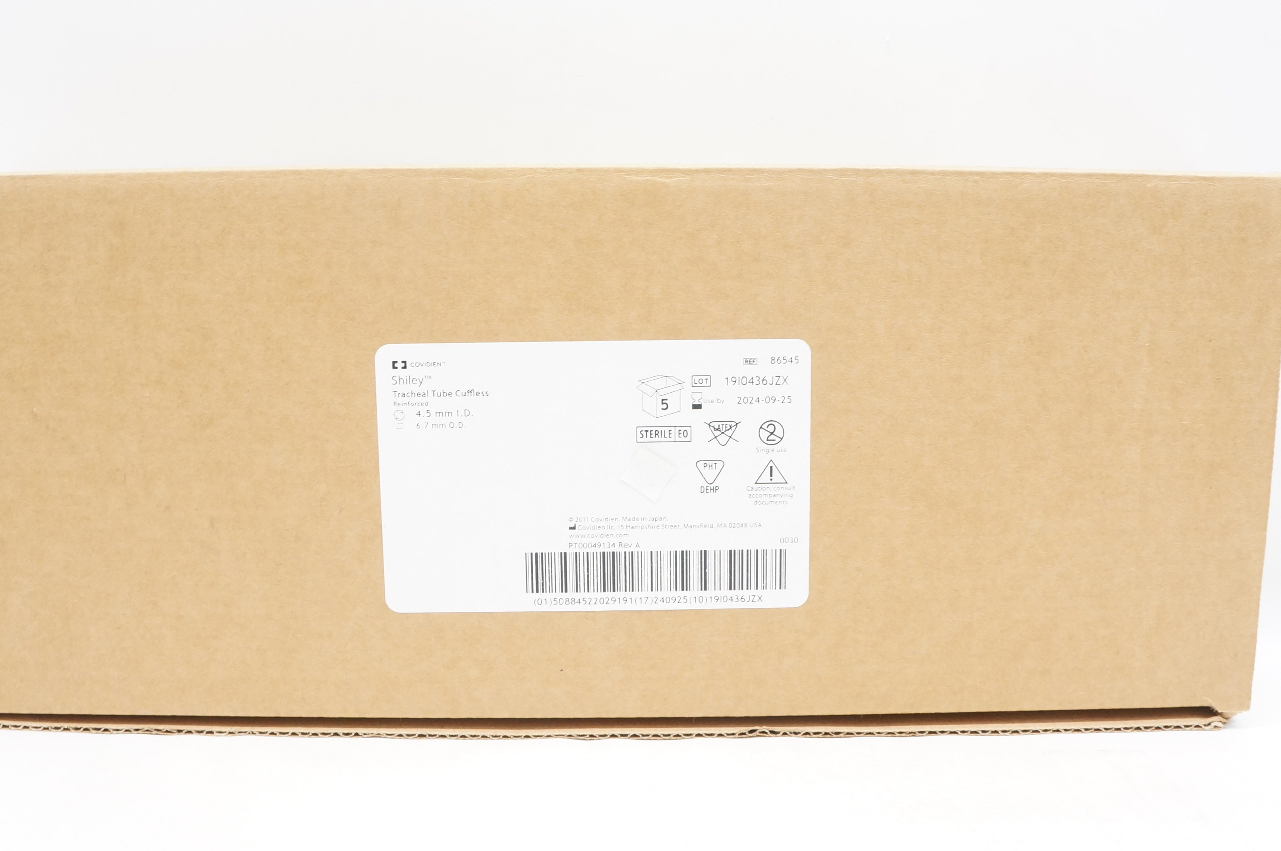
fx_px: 1351
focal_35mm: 38
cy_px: 400
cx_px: 631
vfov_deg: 35.0
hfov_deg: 50.7
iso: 800
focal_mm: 18
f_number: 8
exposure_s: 1/30
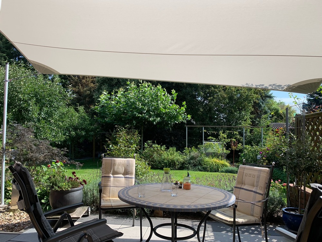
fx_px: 242
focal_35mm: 26
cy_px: 121
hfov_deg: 67.3
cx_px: 161
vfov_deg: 53.1
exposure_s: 1/1021
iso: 25
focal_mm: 4.25
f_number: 1.8
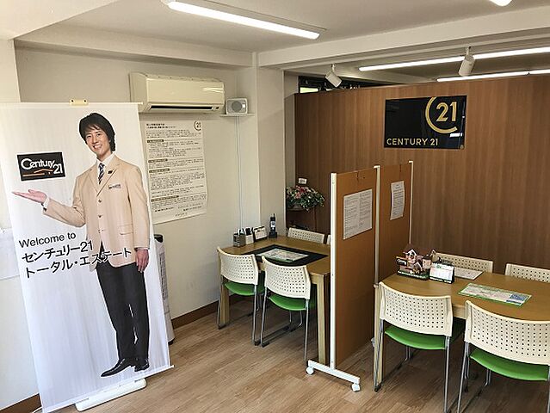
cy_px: 206
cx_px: 275
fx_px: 445
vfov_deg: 49.8
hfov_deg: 63.4
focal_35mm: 28
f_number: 1.8
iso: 20
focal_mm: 3.99
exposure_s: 1/100
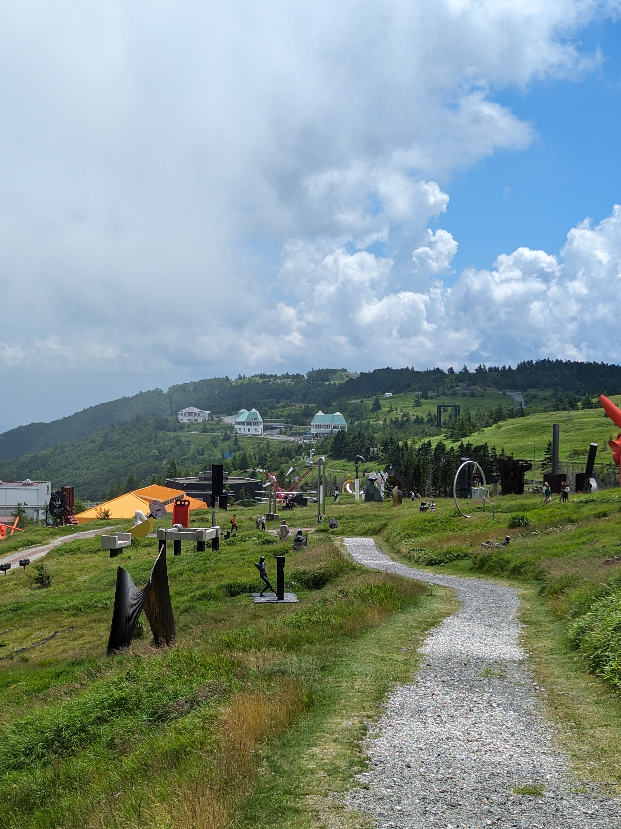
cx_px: 281
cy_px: 414
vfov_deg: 30.3
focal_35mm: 64
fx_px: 1531
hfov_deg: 22.9
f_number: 1.85
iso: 44
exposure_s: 1/2924
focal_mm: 6.81
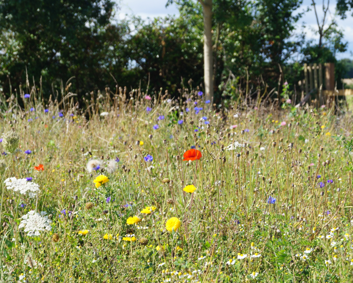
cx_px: 179
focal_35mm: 85
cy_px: 142
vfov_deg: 18.1
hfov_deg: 22.5
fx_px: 888
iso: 100
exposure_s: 1/125
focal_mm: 50
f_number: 9
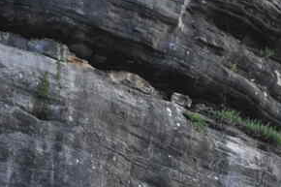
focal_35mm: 186
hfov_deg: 10.4
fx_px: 1451
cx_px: 502
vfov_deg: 6.8
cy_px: 529
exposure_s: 1/200
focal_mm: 18
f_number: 3.5
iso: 200
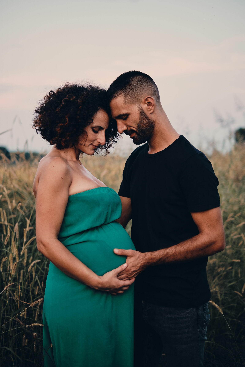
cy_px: 184
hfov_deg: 25.5
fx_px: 541
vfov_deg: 37.5
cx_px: 122
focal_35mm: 53
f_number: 1.4
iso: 200
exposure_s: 1/500
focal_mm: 35
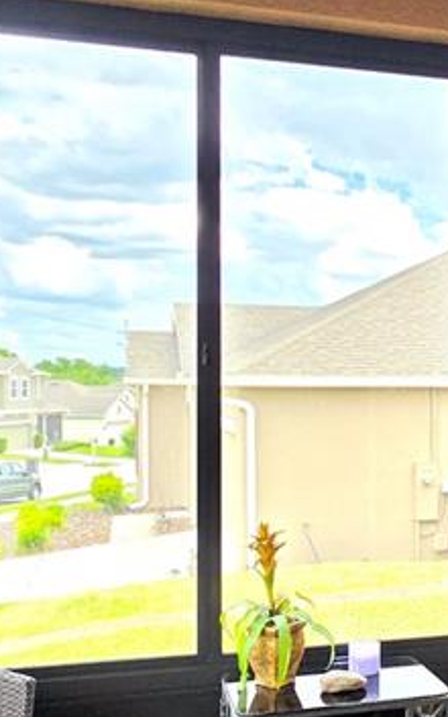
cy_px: 401
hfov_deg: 26.0
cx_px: 446
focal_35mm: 47
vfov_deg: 42.6
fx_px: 918
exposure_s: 1/385
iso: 32
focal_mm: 2.2
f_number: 1.9
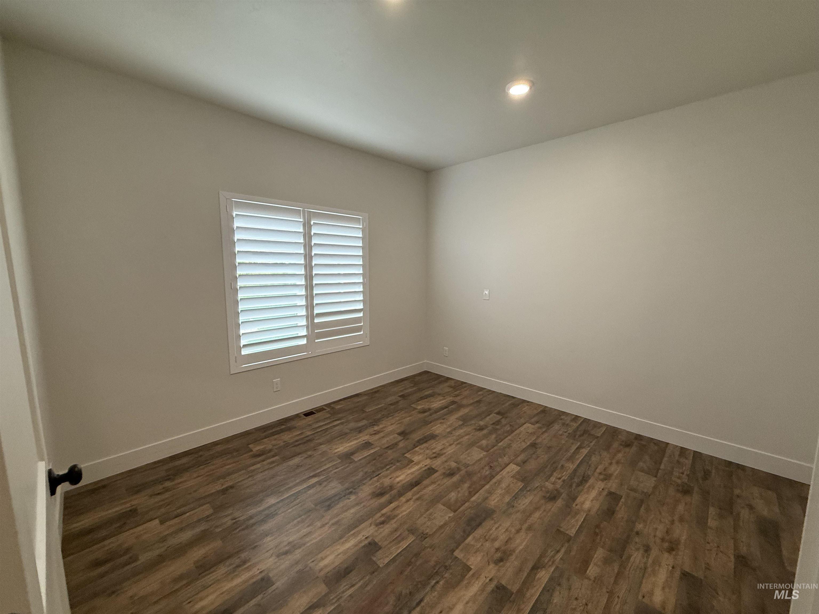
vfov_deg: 85.7
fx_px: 331
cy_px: 307
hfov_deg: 102.1
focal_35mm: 14
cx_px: 410
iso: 160
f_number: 2.2
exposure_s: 1/120
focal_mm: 2.22
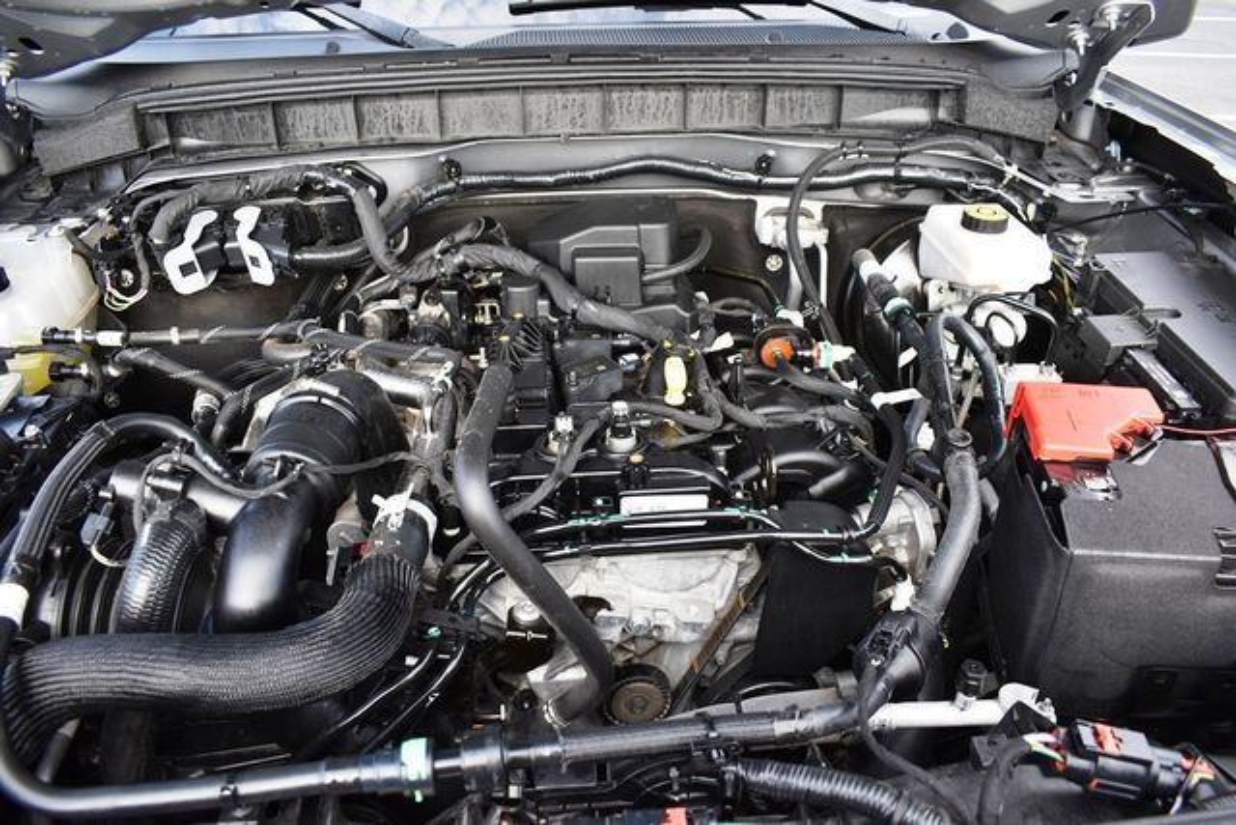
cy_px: 412
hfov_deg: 67.4
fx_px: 927
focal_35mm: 27
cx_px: 618
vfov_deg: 48.0
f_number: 5
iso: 400
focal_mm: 18
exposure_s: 1/250
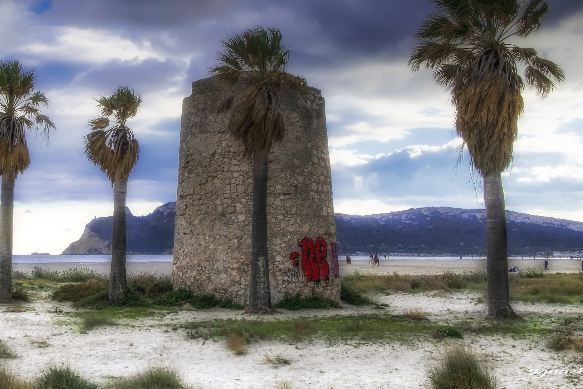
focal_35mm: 53
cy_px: 110
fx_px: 858
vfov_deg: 25.3
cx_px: 176
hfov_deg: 37.0
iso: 200
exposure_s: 1/80
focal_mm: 24.3
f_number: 13
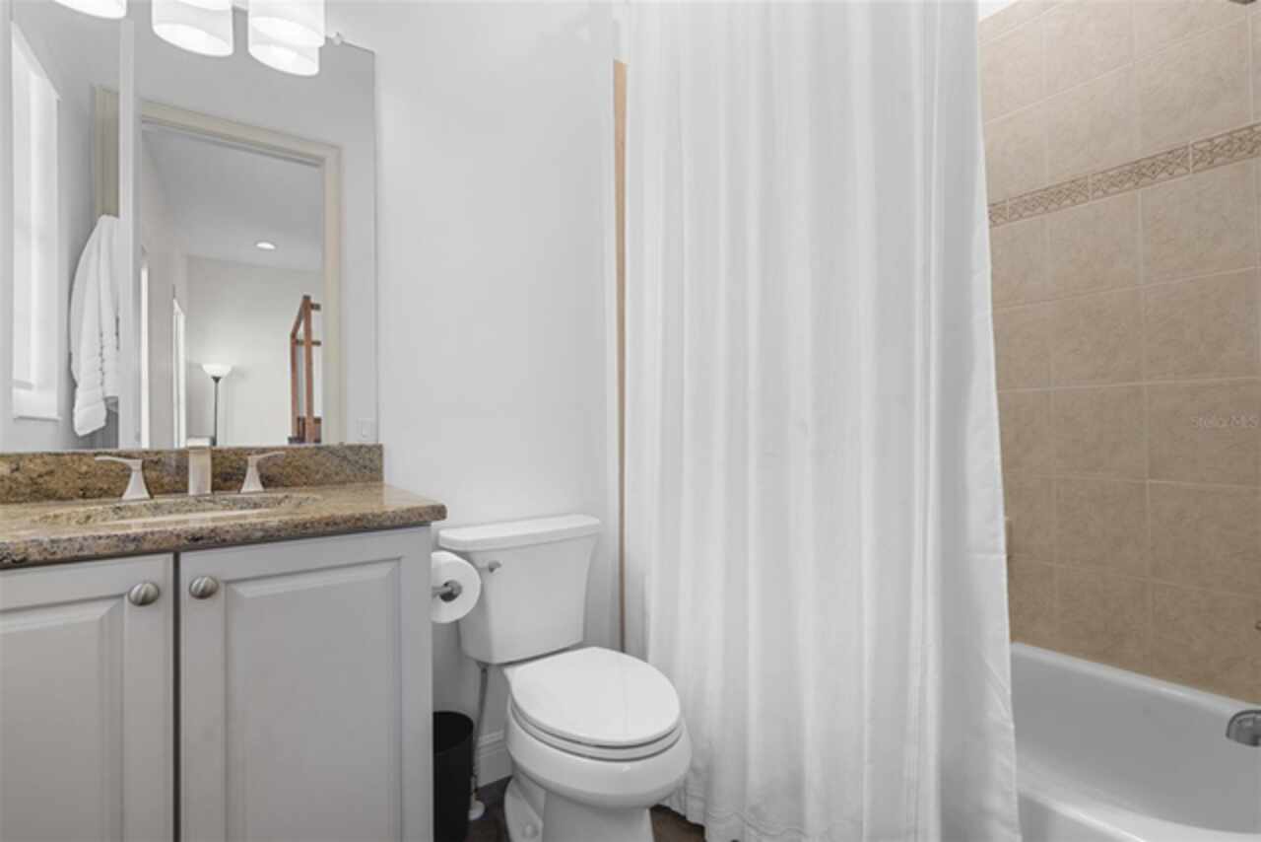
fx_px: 561
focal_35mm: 16
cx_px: 630
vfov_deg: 73.8
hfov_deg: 96.7
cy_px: 421
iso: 250
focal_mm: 16
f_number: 9
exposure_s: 1/8
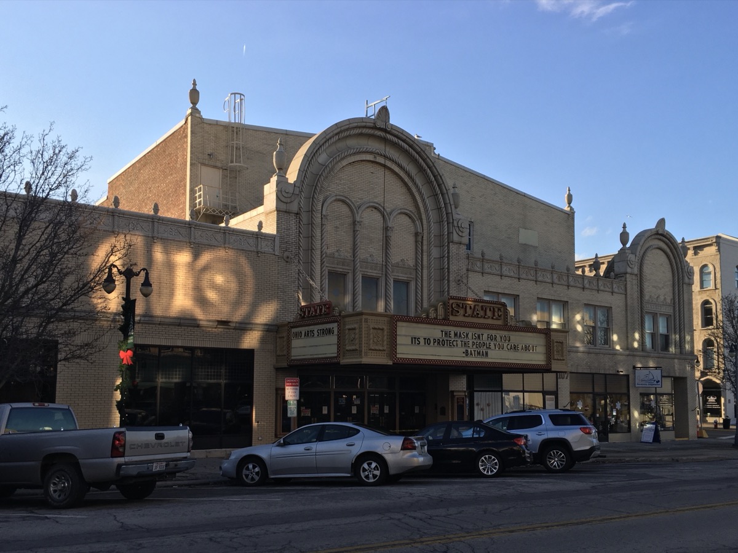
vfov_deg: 48.2
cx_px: 369
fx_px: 618
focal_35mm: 29
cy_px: 276
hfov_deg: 61.7
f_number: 2.2
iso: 25
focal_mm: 4.15
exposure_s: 1/739
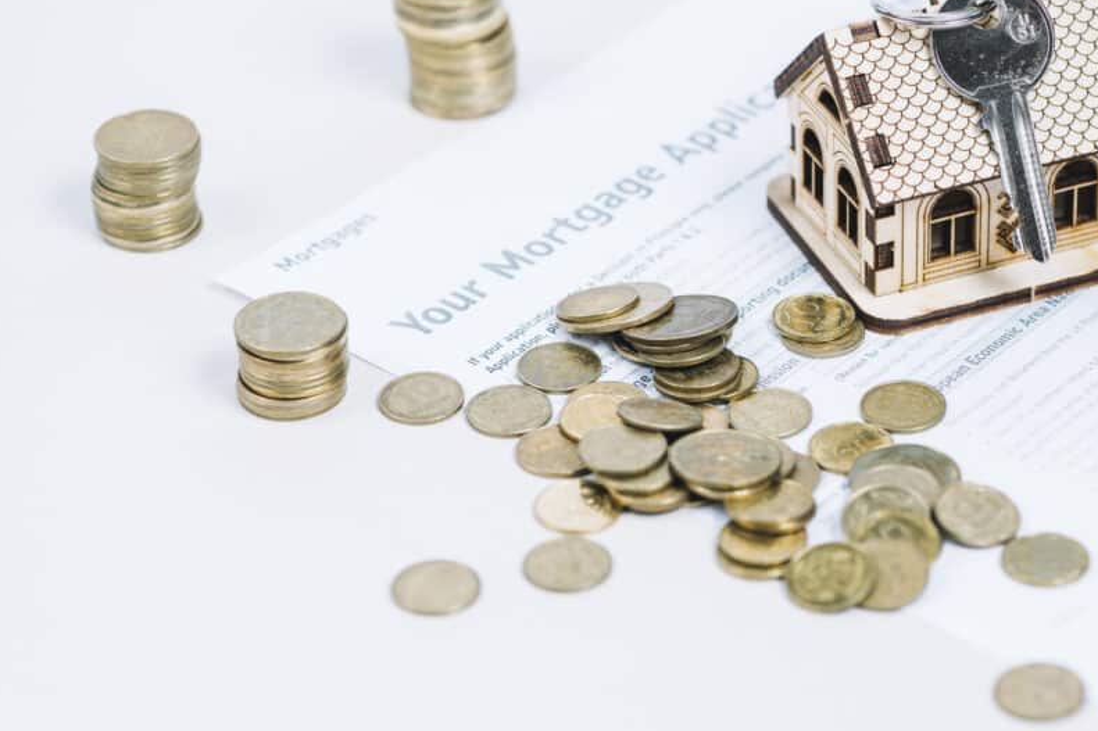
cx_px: 701
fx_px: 4147
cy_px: 281
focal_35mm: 136
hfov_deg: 15.1
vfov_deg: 10.1
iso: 160
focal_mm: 105
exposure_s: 1/160
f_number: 6.3
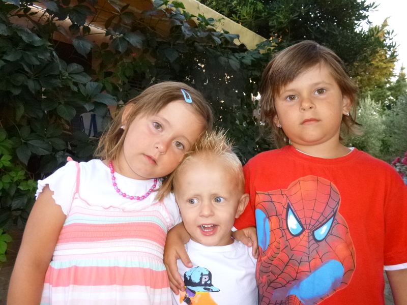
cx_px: 204
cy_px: 152
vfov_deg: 48.2
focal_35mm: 29
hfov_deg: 61.7
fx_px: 341
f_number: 3.3
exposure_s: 1/60
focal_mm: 5.2
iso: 400
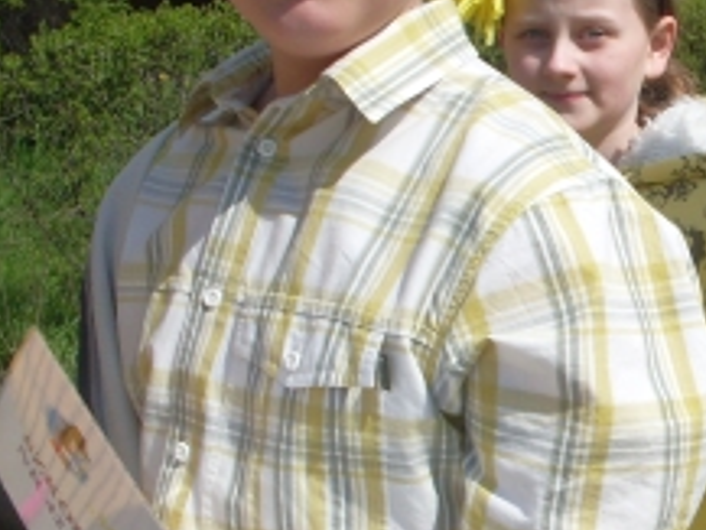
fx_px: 1898
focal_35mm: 93
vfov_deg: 15.9
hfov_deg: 19.9
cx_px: 820
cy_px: 286
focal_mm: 6.3
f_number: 8.4
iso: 80
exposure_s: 1/250
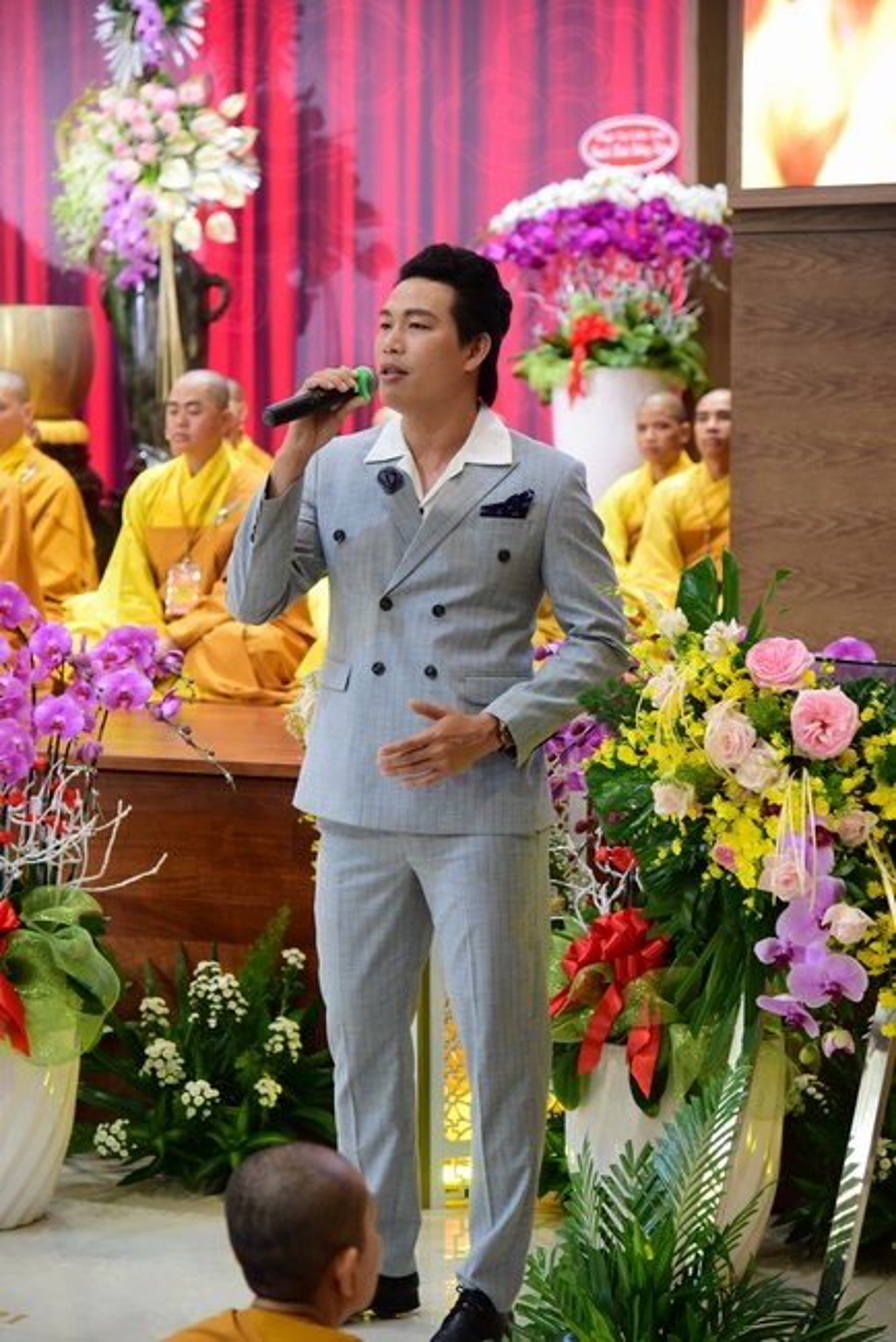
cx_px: 448
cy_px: 671
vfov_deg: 24.8
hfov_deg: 16.7
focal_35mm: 82
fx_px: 3058
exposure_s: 1/60
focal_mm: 82
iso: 2000
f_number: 4
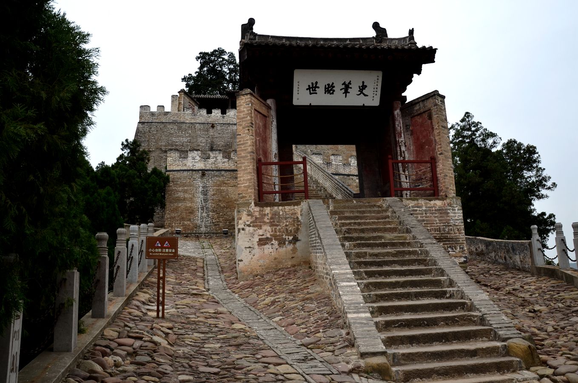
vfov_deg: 47.7
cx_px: 289
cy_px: 192
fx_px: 433
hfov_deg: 67.5
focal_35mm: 27
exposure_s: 1/80
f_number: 10
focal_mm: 18
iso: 200
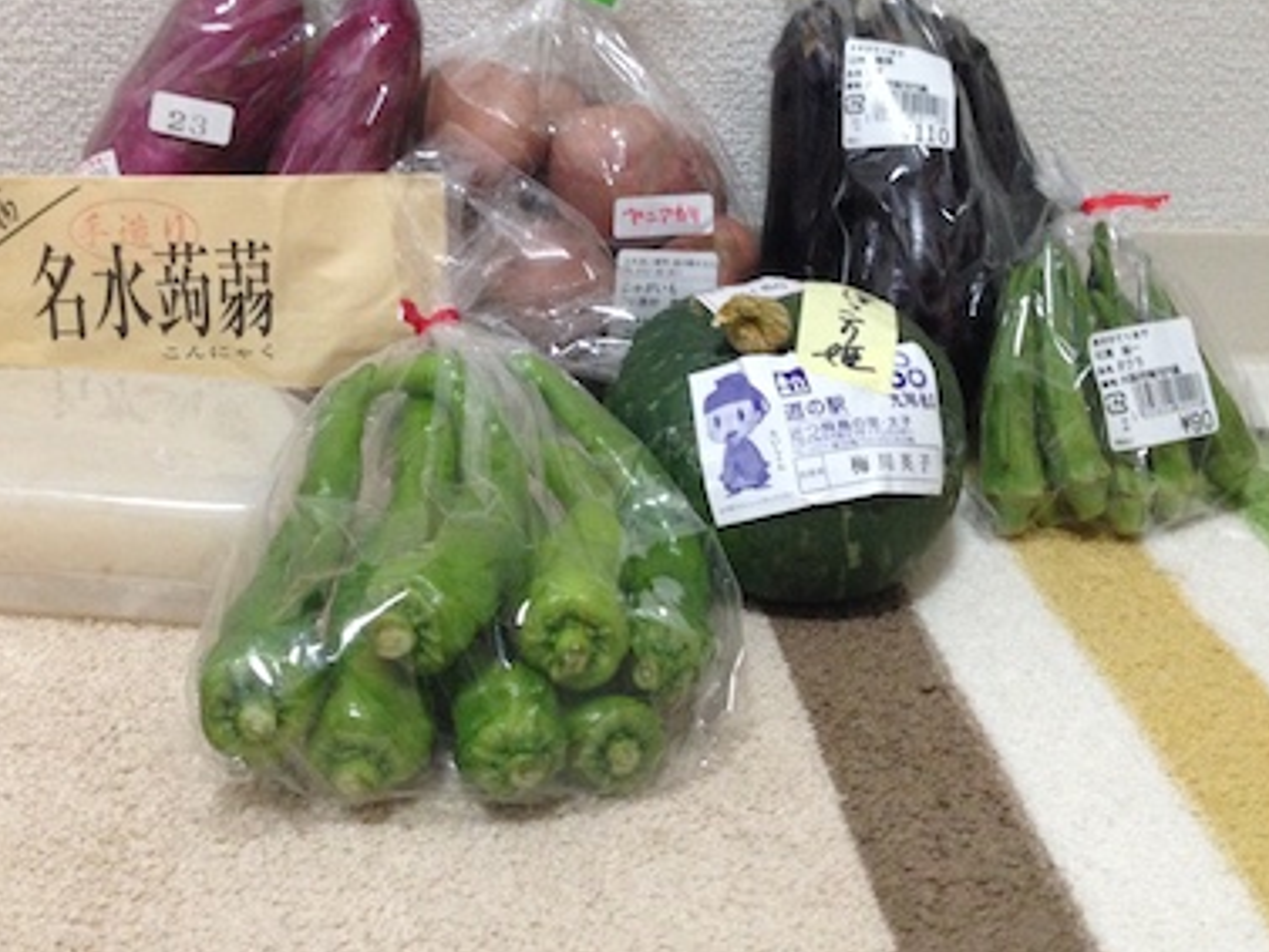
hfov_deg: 44.7
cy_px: 353
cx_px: 579
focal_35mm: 42
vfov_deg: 34.2
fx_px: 1540
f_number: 2.4
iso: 400
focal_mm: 4.12
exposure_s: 1/15
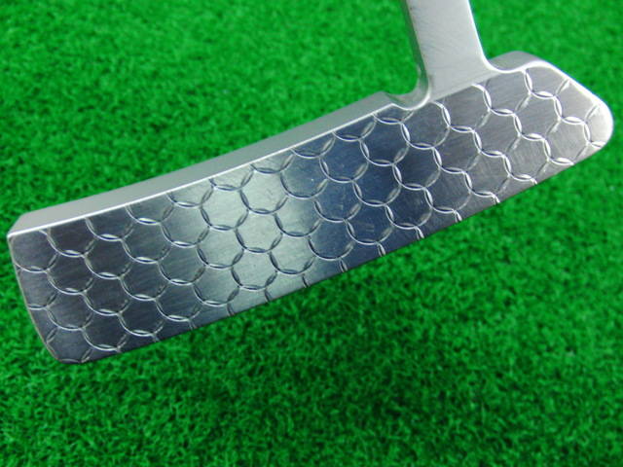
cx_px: 312
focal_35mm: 37
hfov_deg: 50.1
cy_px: 234
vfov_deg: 38.7
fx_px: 666
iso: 400
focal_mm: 6.42
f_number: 3.6
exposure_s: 1/30
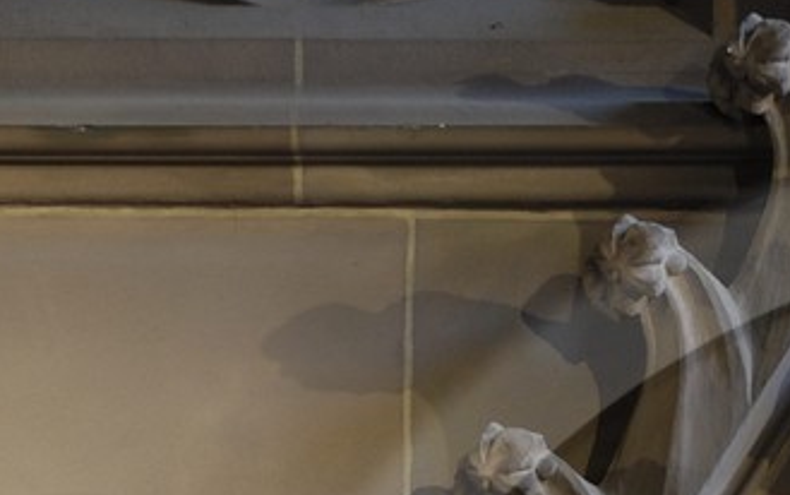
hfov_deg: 3.0
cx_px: 1126
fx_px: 15197
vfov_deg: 1.9
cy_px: 1125
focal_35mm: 705
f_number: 8
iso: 100
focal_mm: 95
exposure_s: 3
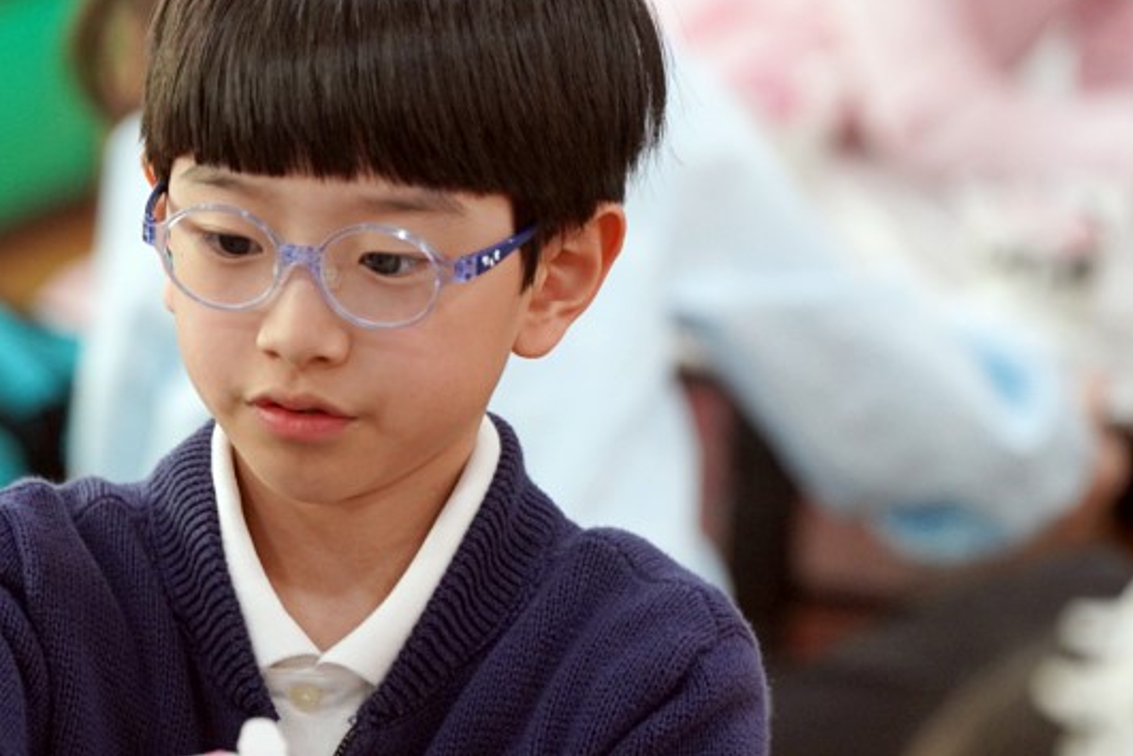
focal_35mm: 339
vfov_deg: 4.1
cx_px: 277
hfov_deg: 6.1
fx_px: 10668
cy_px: 372
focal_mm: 200
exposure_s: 1/250
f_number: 4
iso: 3200
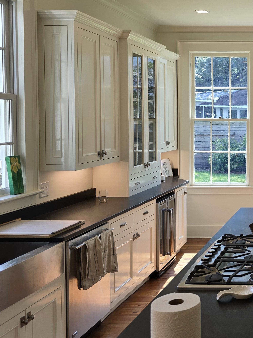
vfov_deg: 41.9
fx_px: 439
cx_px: 313
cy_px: 134
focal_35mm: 45
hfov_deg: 27.7
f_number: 1.7
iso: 16
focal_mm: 6.3
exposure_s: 1/120
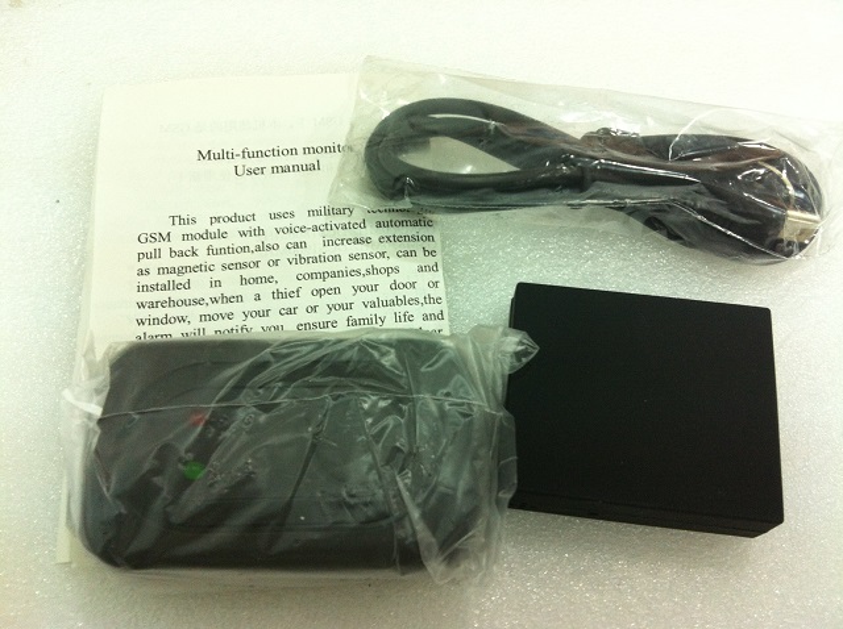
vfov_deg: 40.6
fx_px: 851
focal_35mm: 35
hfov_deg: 52.7
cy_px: 314
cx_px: 422
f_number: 2.8
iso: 100
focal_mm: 3.85
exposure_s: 1/15
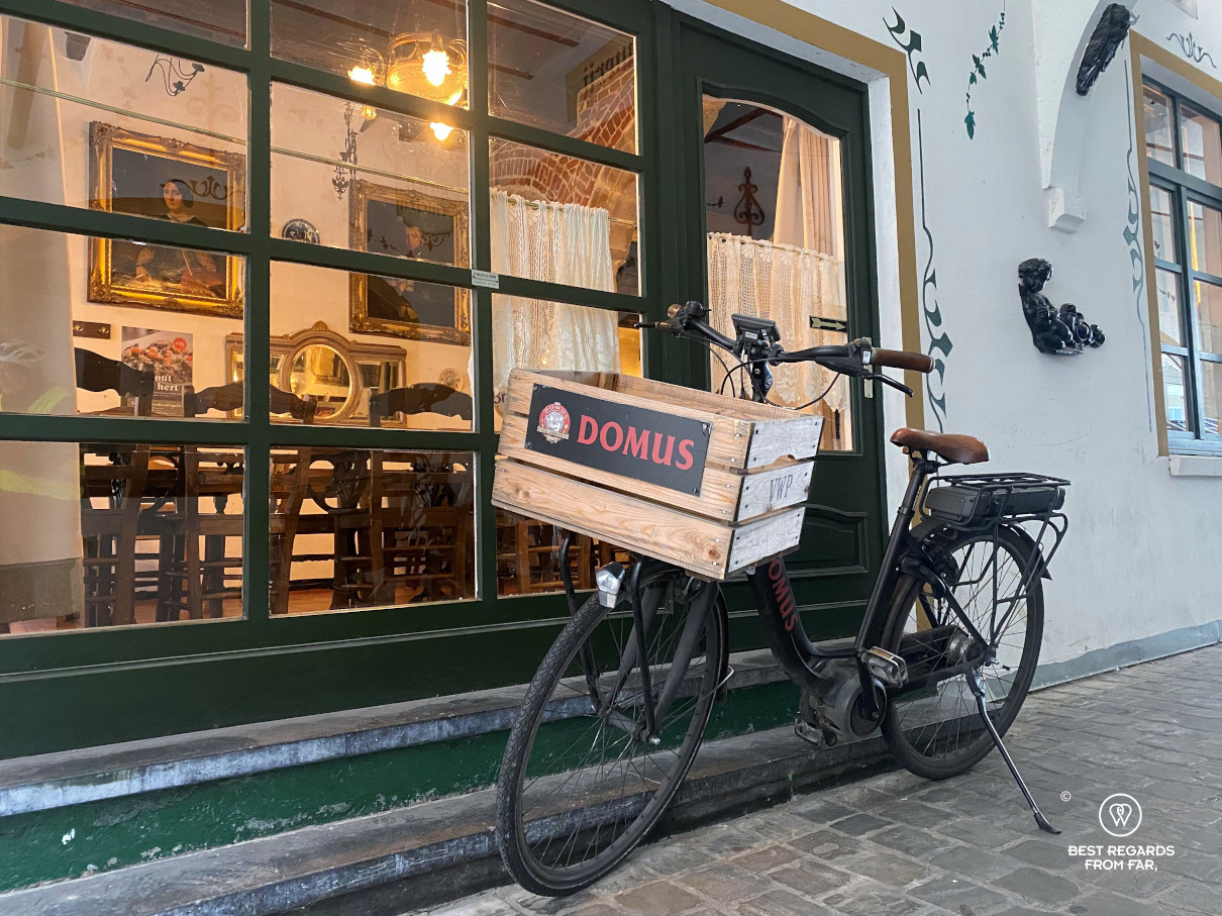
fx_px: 918
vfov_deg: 53.0
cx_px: 611
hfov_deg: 67.3
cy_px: 458
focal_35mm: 26
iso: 500
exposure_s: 1/50
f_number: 1.8
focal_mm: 4.25
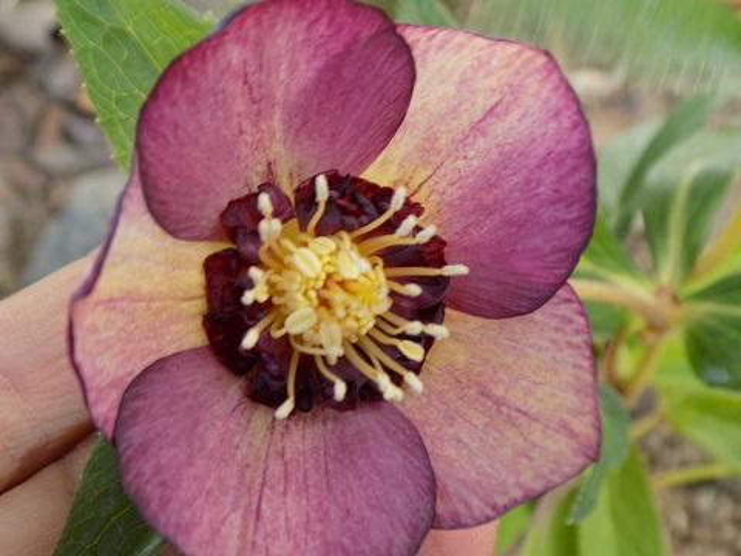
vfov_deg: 31.5
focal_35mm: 46
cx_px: 370
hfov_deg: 41.2
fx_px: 985
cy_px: 278
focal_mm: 8.1
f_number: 3.7
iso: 80
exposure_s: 1/40
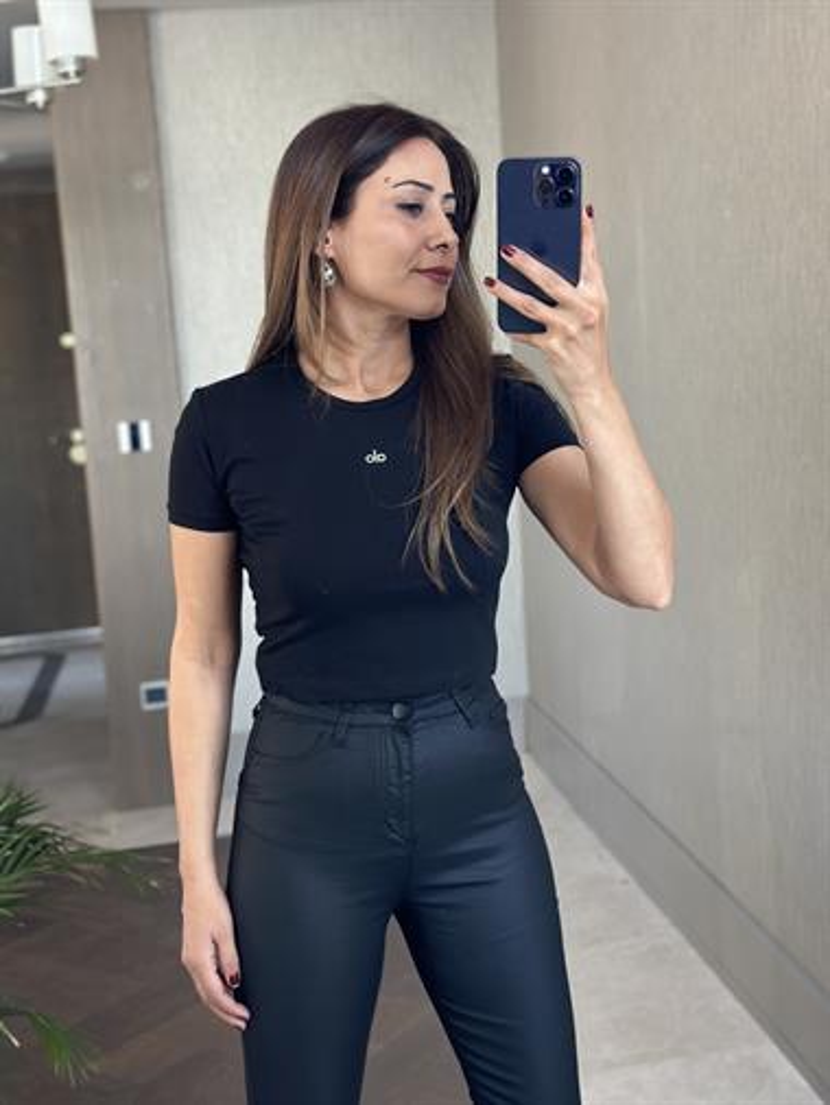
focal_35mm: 48
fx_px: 1533
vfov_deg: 39.6
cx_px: 415
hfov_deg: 30.3
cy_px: 552
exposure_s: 1/60
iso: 125
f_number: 1.78
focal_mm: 6.86
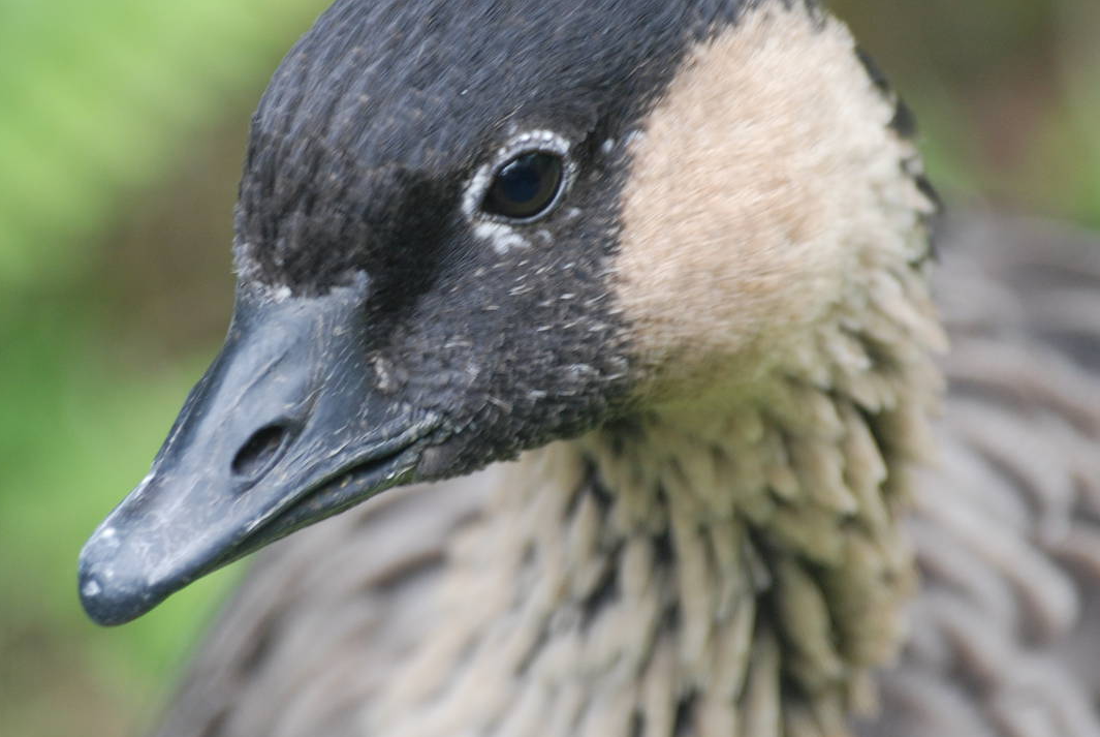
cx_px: 455
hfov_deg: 4.2
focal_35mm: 496
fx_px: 15174
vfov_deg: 2.8
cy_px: 263
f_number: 5.3
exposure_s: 1/60
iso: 400
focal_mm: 220
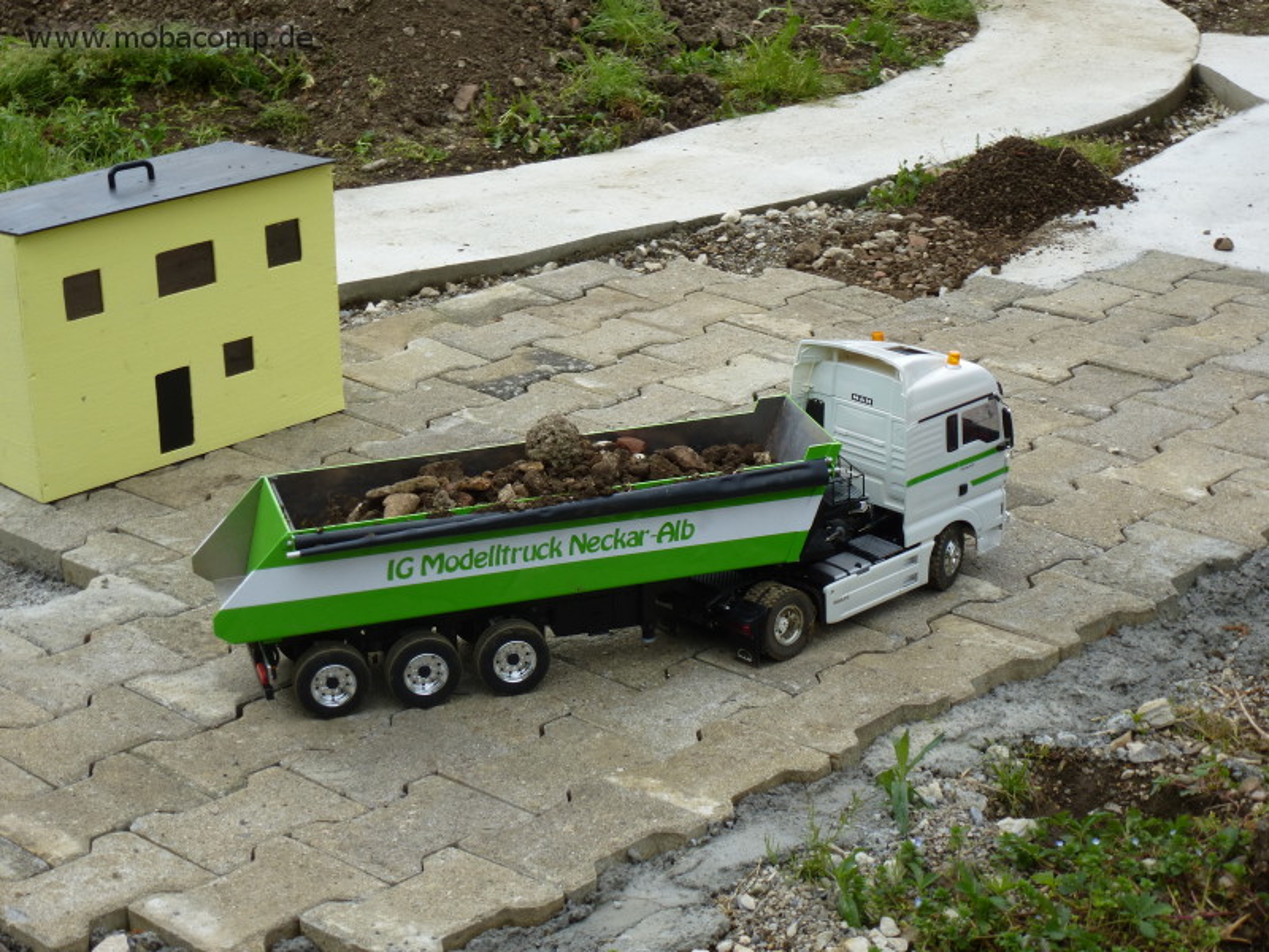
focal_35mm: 71
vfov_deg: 20.7
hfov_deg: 27.4
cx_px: 634
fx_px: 2603
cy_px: 476
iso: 100
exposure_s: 1/200
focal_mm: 12.7
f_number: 4.7
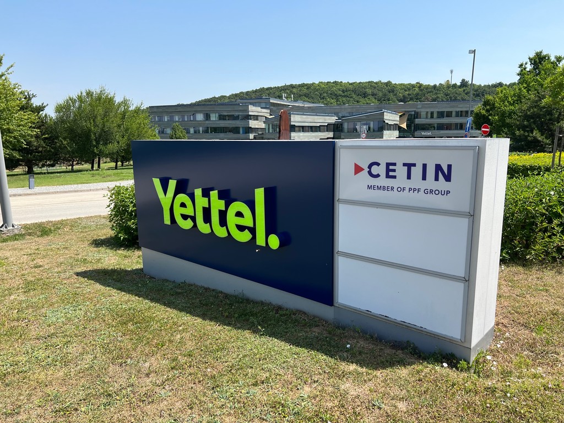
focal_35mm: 26
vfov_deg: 53.1
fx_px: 424
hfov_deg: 67.3
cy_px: 212
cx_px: 282
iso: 50
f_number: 1.5
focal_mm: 5.7
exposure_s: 1/3571
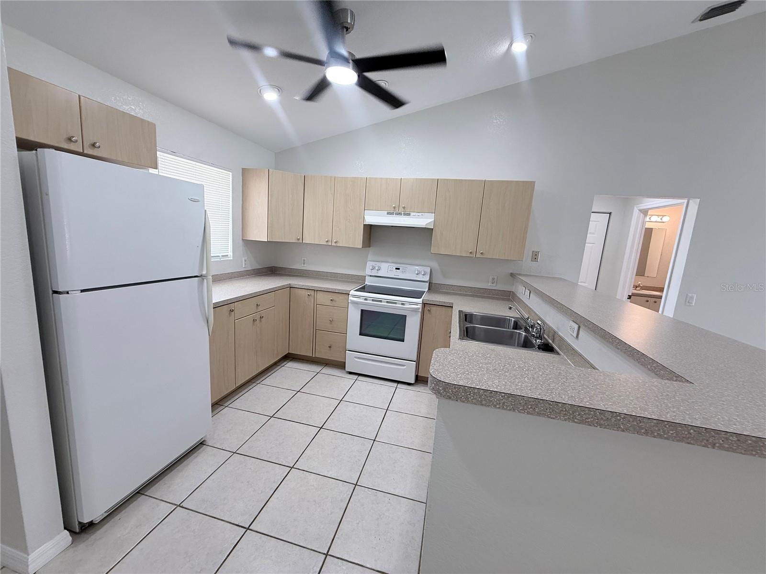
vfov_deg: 85.7
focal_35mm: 14
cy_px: 287
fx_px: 310
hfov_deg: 102.1
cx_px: 383
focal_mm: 2.22
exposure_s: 1/120
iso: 125
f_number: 2.2
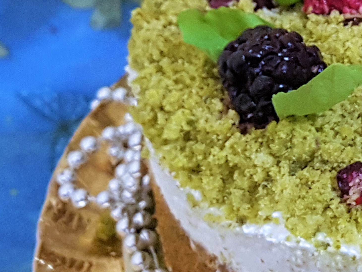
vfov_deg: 19.4
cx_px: 425
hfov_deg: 24.7
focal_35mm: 72
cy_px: -40
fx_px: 753
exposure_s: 1/10
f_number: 1.7
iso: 200
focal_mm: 4.2
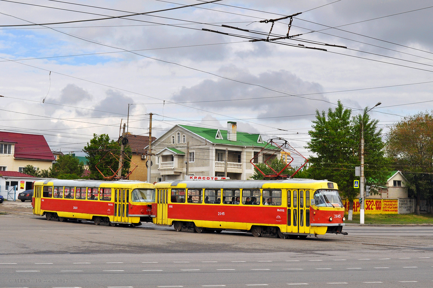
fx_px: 541
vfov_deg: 29.8
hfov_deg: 43.6
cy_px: 144
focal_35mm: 45
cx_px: 216
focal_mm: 30
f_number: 8
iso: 200
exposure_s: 1/500
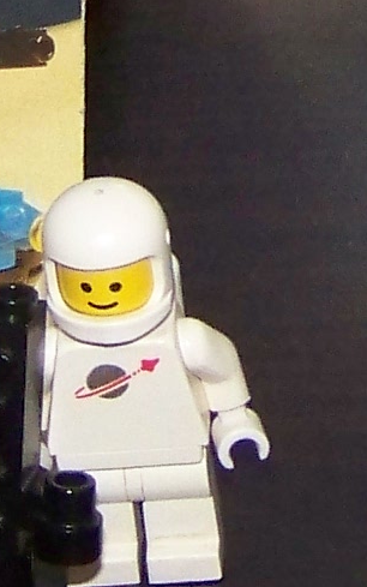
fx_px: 4045
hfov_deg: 5.2
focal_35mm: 253
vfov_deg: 8.1
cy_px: -372
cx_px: 447
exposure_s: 1/30
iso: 200
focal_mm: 6.3
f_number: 2.8
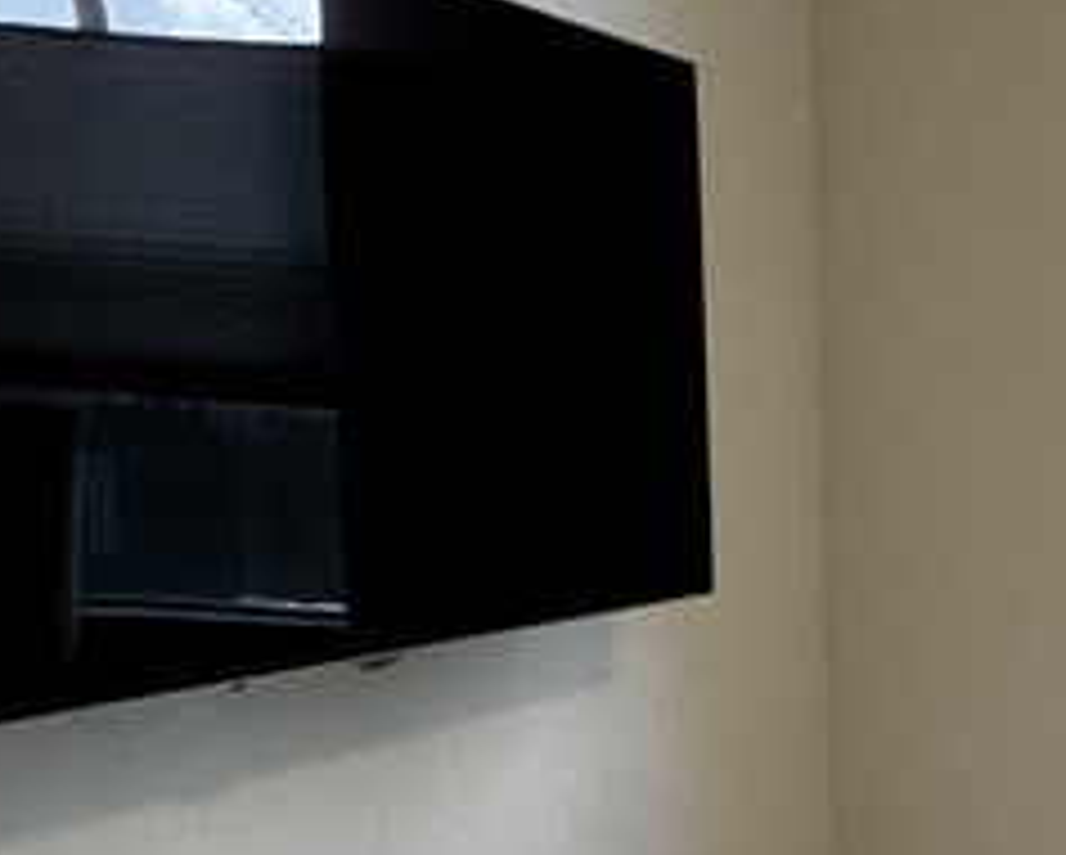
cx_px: 1799
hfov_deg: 22.5
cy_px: 554
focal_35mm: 59
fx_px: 1863
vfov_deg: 25.7
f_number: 2.2
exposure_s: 1/120
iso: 200
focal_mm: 2.22
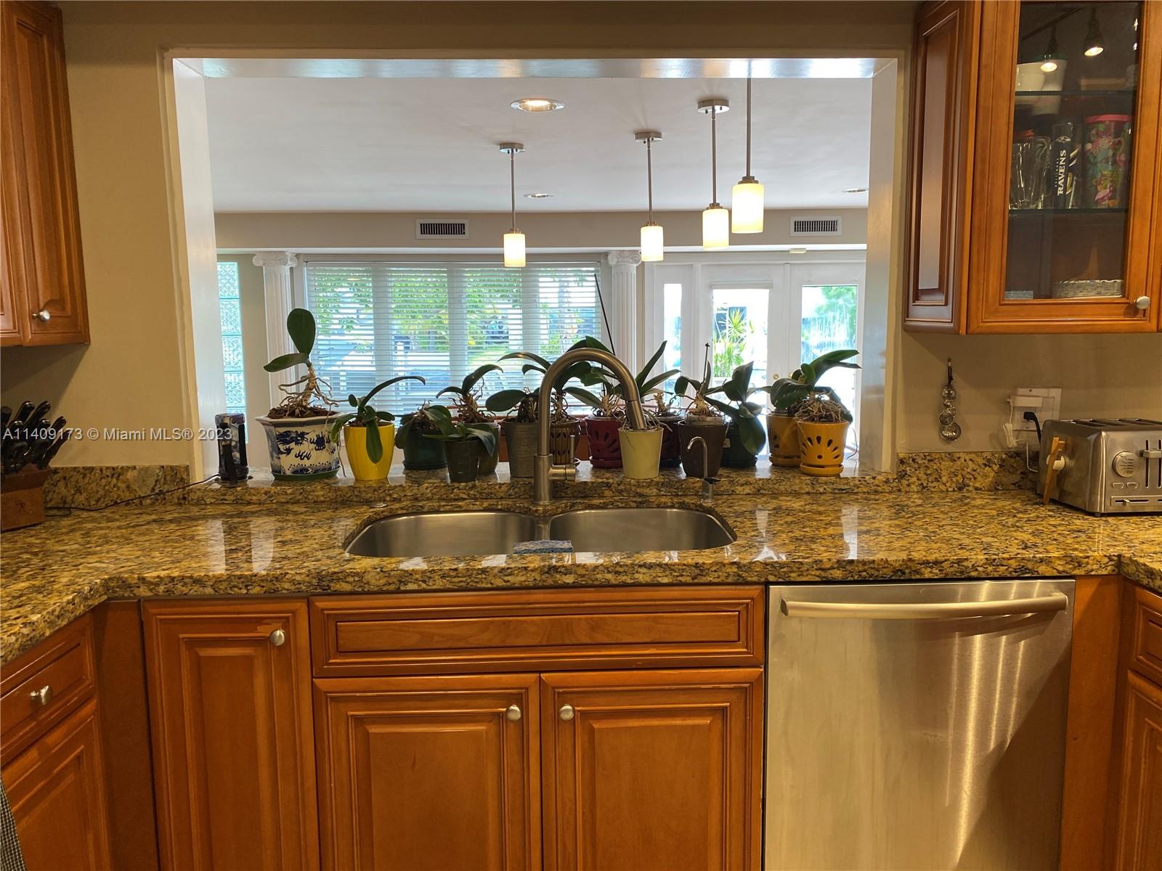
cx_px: 581
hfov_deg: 67.3
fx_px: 873
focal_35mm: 26
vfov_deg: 53.1
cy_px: 436
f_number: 1.8
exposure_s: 1/120
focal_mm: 4.25
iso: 80
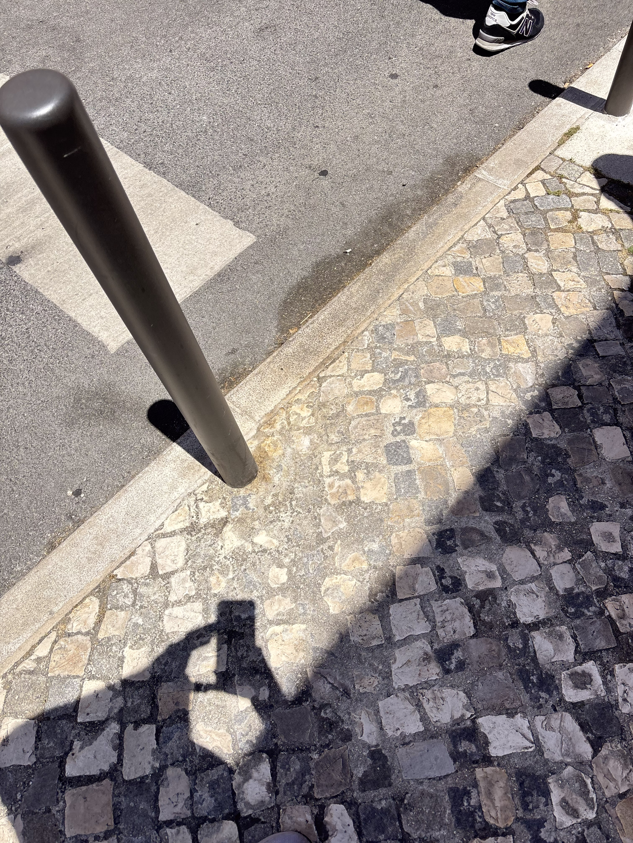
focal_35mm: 26
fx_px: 634
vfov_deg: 67.3
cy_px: 422
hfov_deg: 53.1
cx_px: 316
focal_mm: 5.96
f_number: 1.6
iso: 50
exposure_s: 1/2242
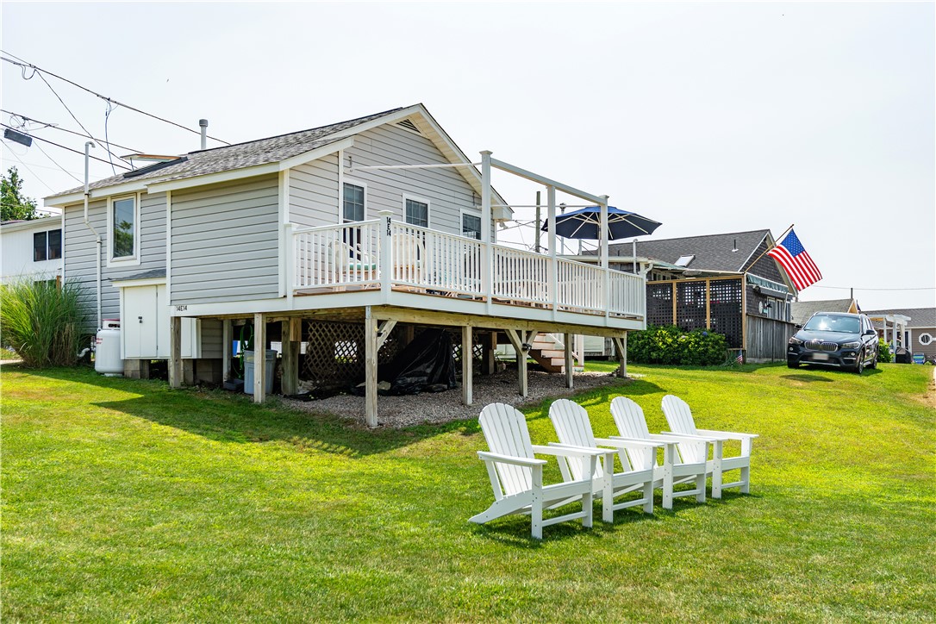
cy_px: 312
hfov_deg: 61.9
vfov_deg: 43.6
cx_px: 468
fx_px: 780
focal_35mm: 30
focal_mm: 30
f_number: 6.3
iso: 100
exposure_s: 1/500
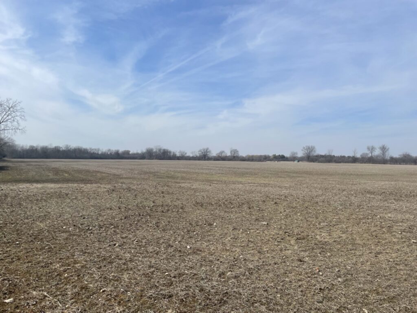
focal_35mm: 26
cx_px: 208
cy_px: 156
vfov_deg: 53.1
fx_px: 313
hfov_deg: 67.3
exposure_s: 1/5814
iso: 32
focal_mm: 4.2
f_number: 1.6
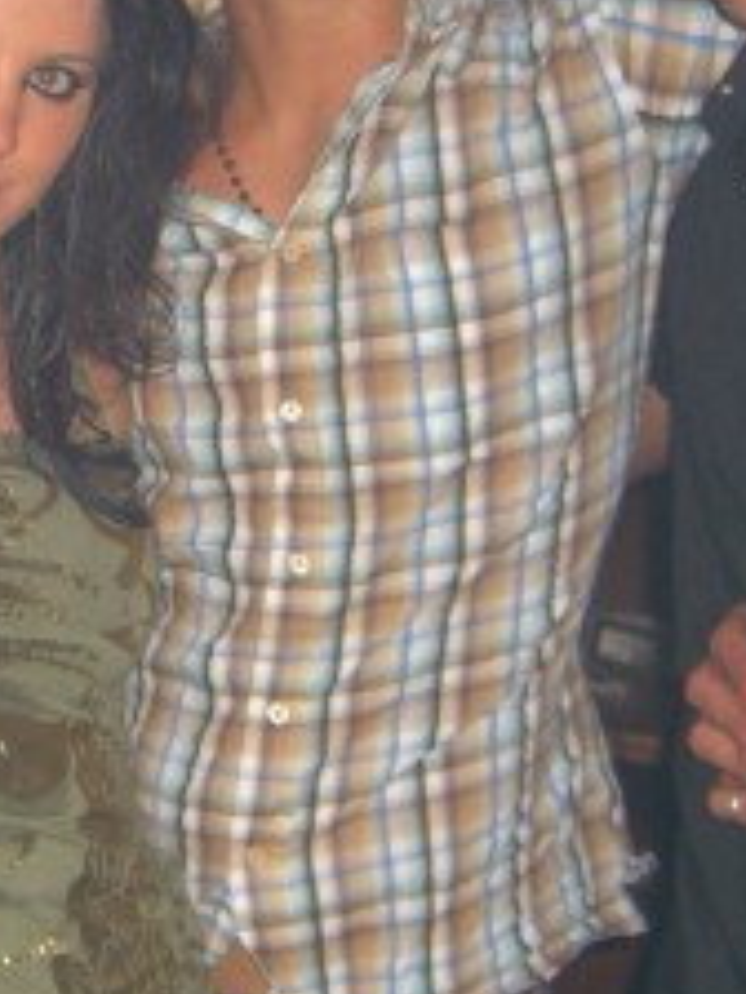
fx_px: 2931
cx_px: -31
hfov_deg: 14.2
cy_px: 422
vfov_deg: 19.2
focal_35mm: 102
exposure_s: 1/60
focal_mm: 7.9
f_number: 2.8
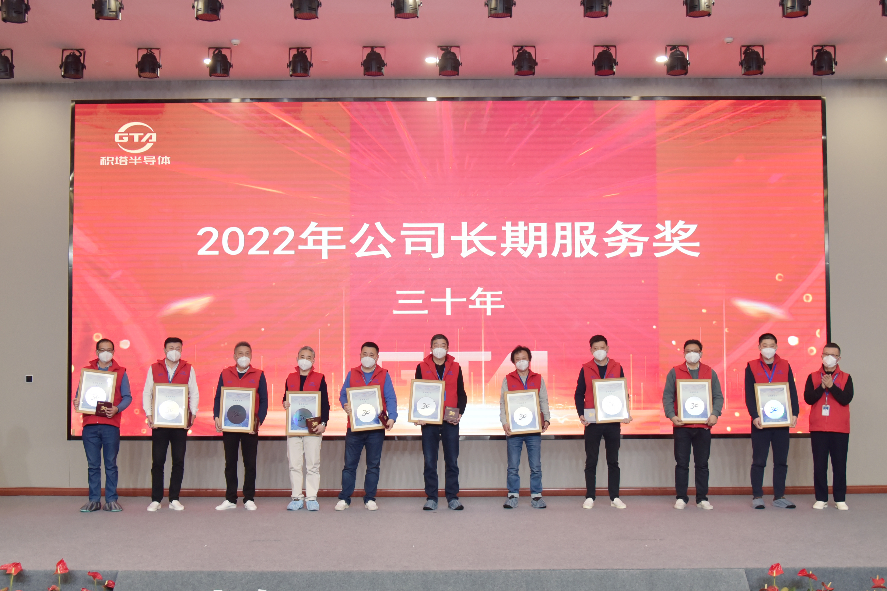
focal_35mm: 30
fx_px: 739
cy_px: 296
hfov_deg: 61.9
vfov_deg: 43.6
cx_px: 444
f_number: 4
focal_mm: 30
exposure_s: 1/125
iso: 1000
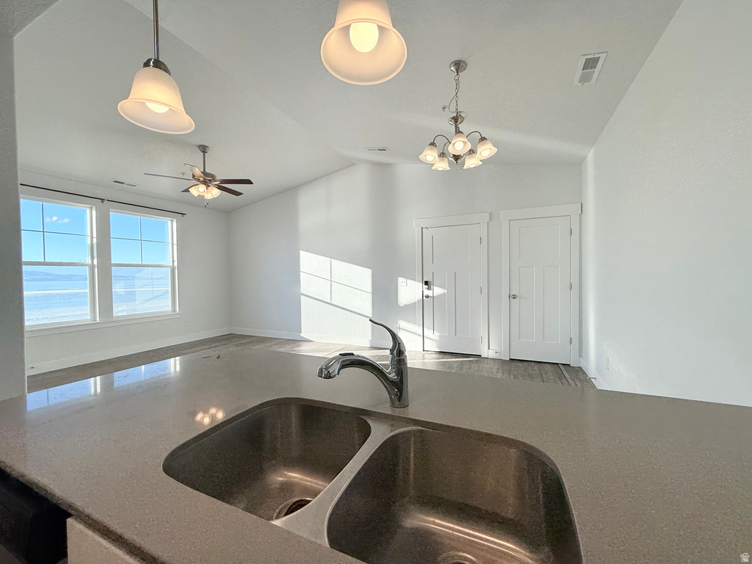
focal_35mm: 14
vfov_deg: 85.7
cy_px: 282
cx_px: 376
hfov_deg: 102.1
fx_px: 304
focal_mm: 2.22
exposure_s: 1/596
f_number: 2.2
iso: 64
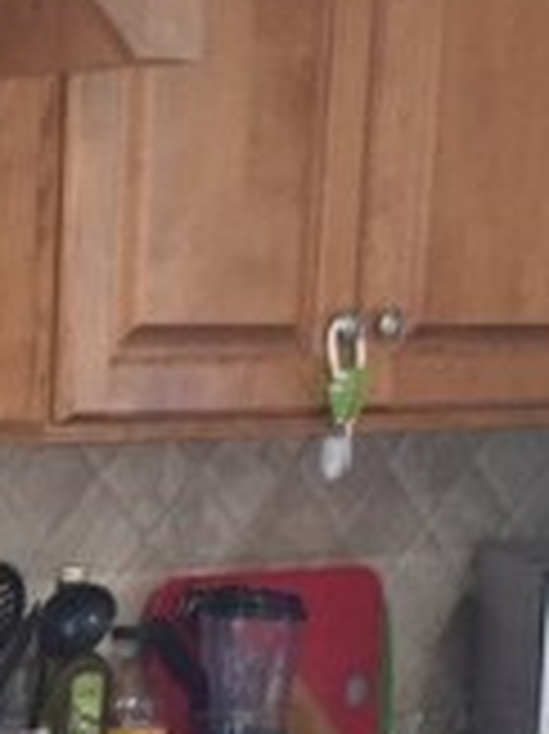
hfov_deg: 10.3
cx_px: -387
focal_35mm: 137
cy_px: 874
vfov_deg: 14.0
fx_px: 2901
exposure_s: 1/15
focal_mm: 4.15
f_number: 2.2
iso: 250
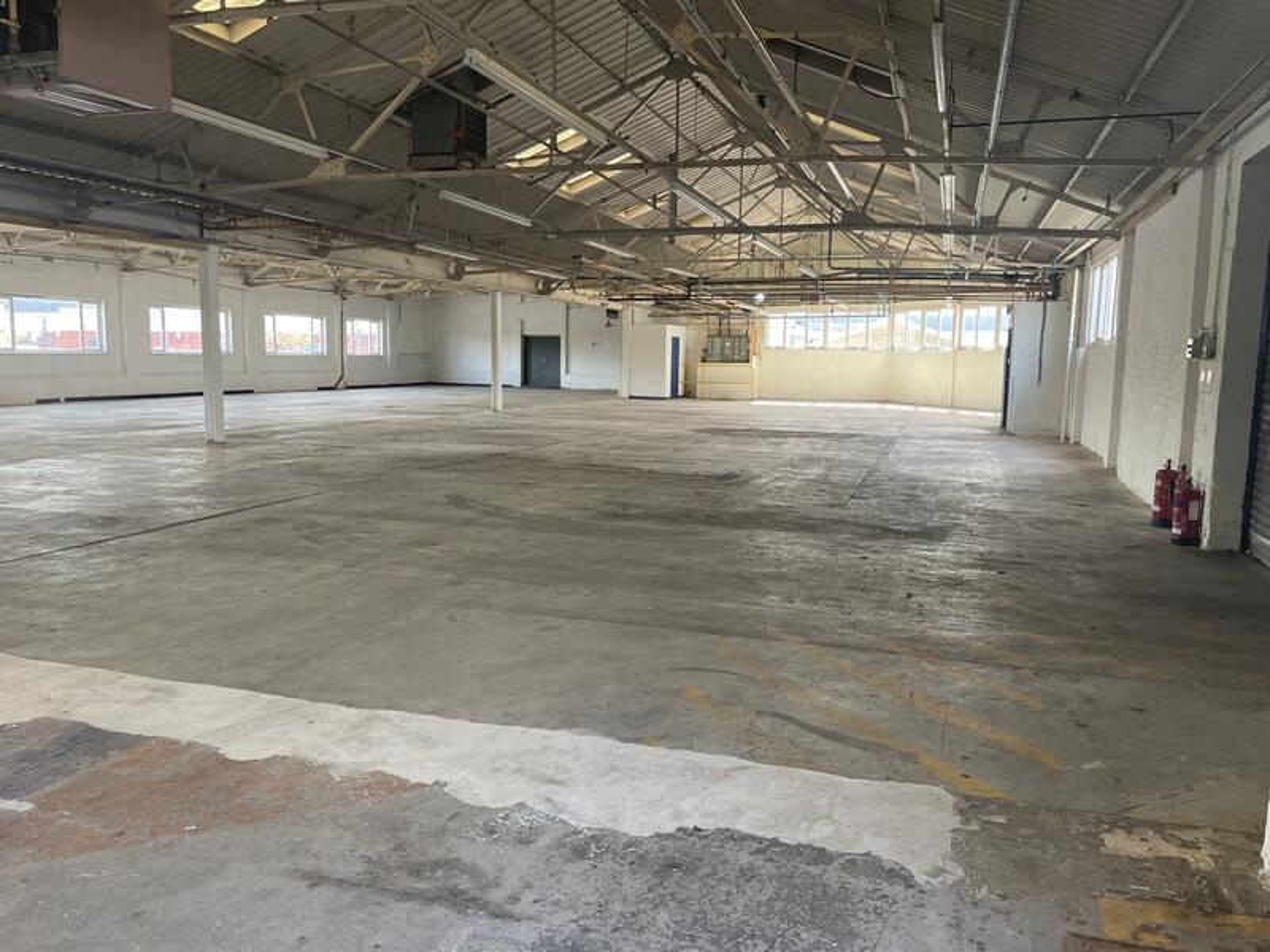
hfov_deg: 67.3
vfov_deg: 53.1
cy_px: 476
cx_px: 635
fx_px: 954
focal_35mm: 26
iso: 100
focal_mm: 4.2
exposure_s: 1/121
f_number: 1.6
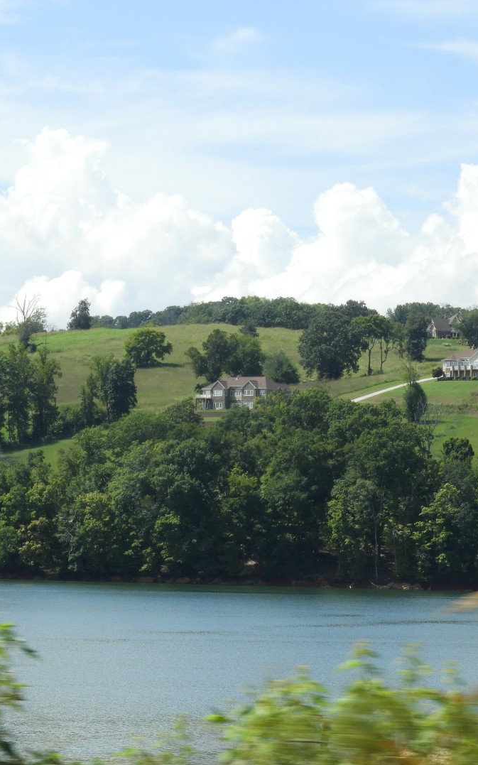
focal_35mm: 163
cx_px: 202
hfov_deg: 8.0
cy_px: 382
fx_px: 3398
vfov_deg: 12.8
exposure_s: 1/500
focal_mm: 20.6
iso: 100
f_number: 5
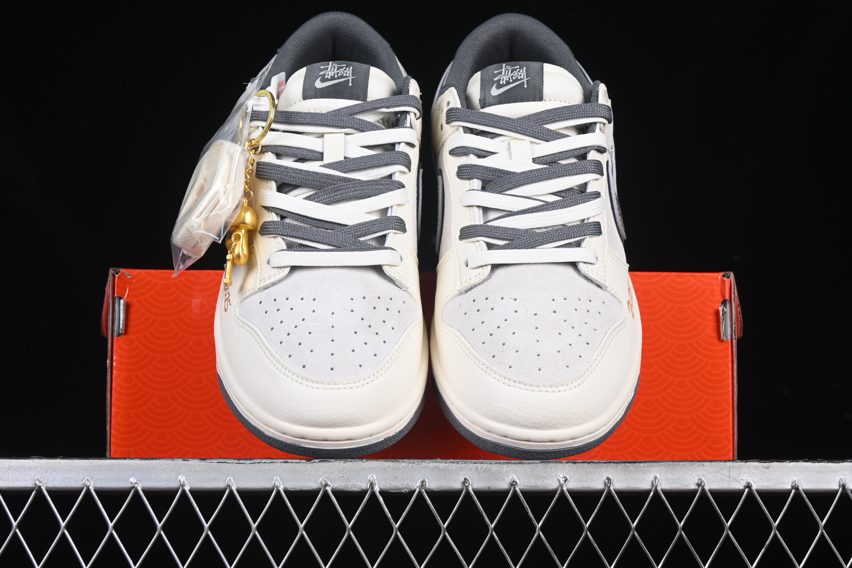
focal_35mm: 75
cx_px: 426
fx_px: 1775
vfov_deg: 18.2
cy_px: 284
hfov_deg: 27.0
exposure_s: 1/80
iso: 160
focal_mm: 50
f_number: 8
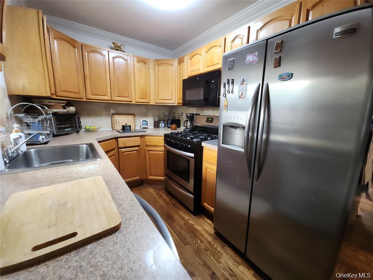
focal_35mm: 13
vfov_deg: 89.9
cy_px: 140
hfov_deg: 106.2
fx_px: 140
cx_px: 186
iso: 400
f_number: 2.2
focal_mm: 2.2
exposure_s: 1/60
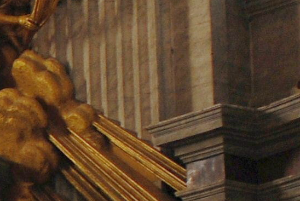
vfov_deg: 4.6
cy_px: 277
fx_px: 2478
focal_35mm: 297
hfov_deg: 6.8
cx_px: -208
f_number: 2.8
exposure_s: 1/30
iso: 200
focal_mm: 28
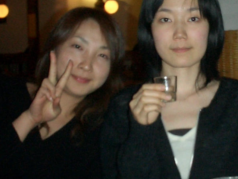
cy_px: 81
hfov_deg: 24.1
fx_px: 550
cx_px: 180
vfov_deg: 18.4
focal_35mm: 80
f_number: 3.5
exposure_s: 1/40
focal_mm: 5.6
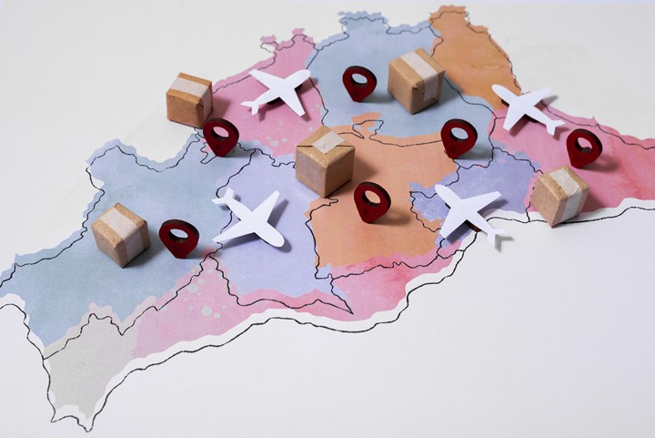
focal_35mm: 50
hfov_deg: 39.6
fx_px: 910
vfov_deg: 27.0
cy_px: 219
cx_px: 328
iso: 200
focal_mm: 50
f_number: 10
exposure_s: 1/125
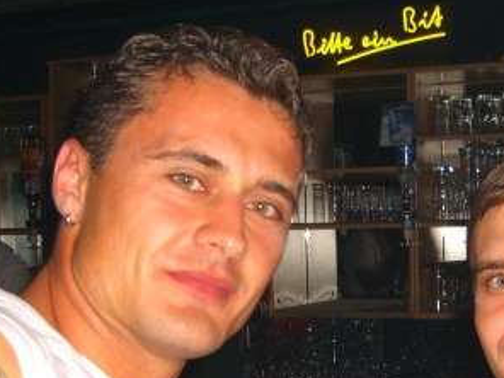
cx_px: 352
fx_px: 1121
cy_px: 320
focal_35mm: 77
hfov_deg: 25.2
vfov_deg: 18.9
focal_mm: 7.9
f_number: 2.8
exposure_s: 1/60
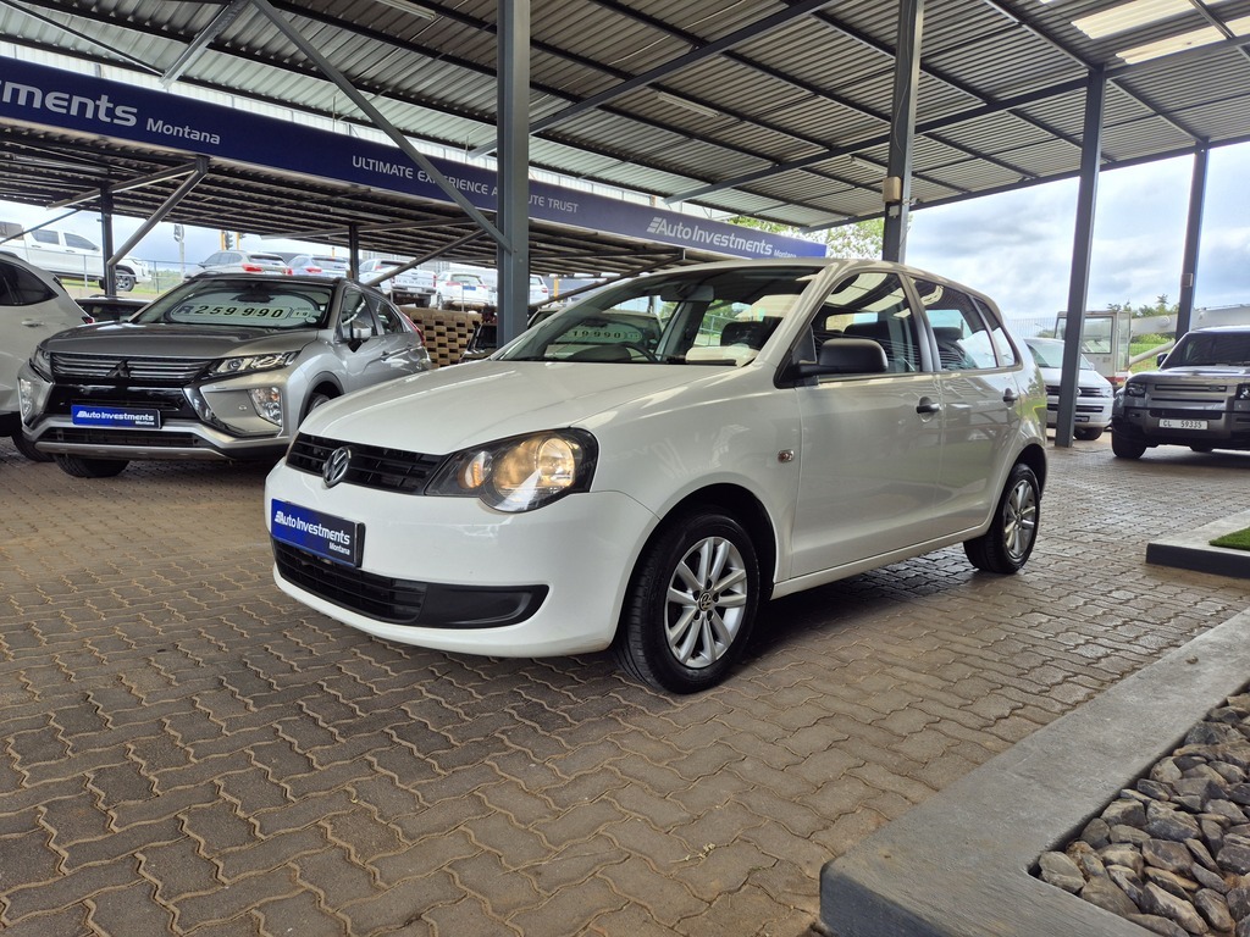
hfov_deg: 73.9
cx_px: 625
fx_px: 831
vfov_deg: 58.9
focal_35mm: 23
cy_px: 468
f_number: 1.8
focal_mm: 5.4
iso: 25
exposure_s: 1/552
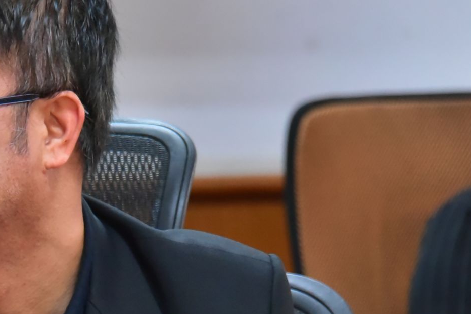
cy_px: 338
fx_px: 6634
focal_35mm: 507
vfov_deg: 2.7
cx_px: -28
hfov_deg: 4.1
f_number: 6.3
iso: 6400
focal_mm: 190
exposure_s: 1/160
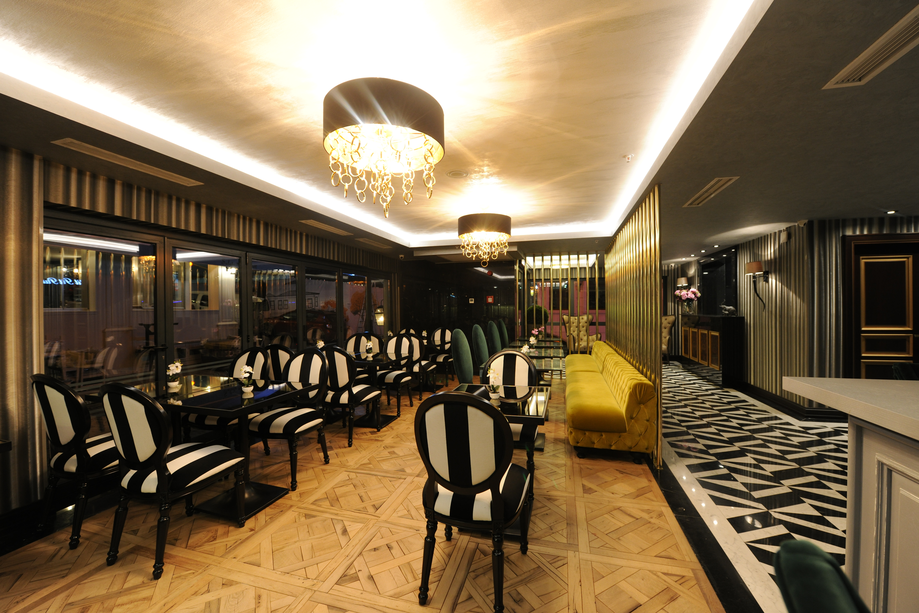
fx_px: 357
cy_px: 306
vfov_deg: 81.2
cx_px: 460
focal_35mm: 14
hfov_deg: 104.3
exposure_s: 1/10
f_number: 5.6
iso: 640
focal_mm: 14
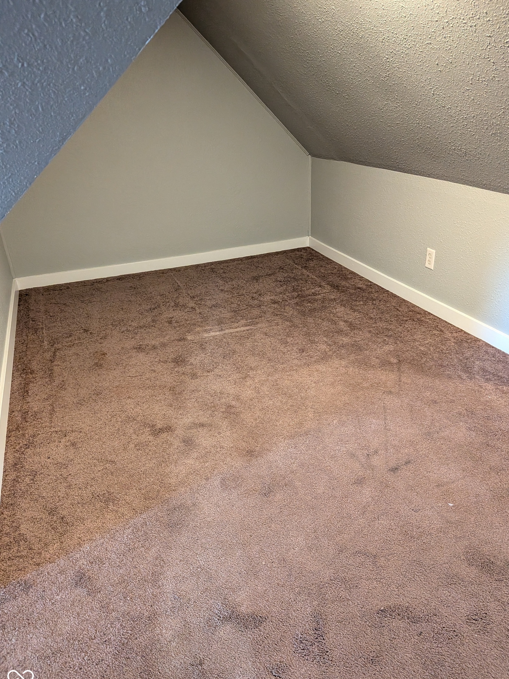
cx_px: 258
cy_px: 344
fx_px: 490
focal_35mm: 25
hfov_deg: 54.9
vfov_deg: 69.4
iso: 1569
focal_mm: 4.53
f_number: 1.7
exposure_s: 1/60
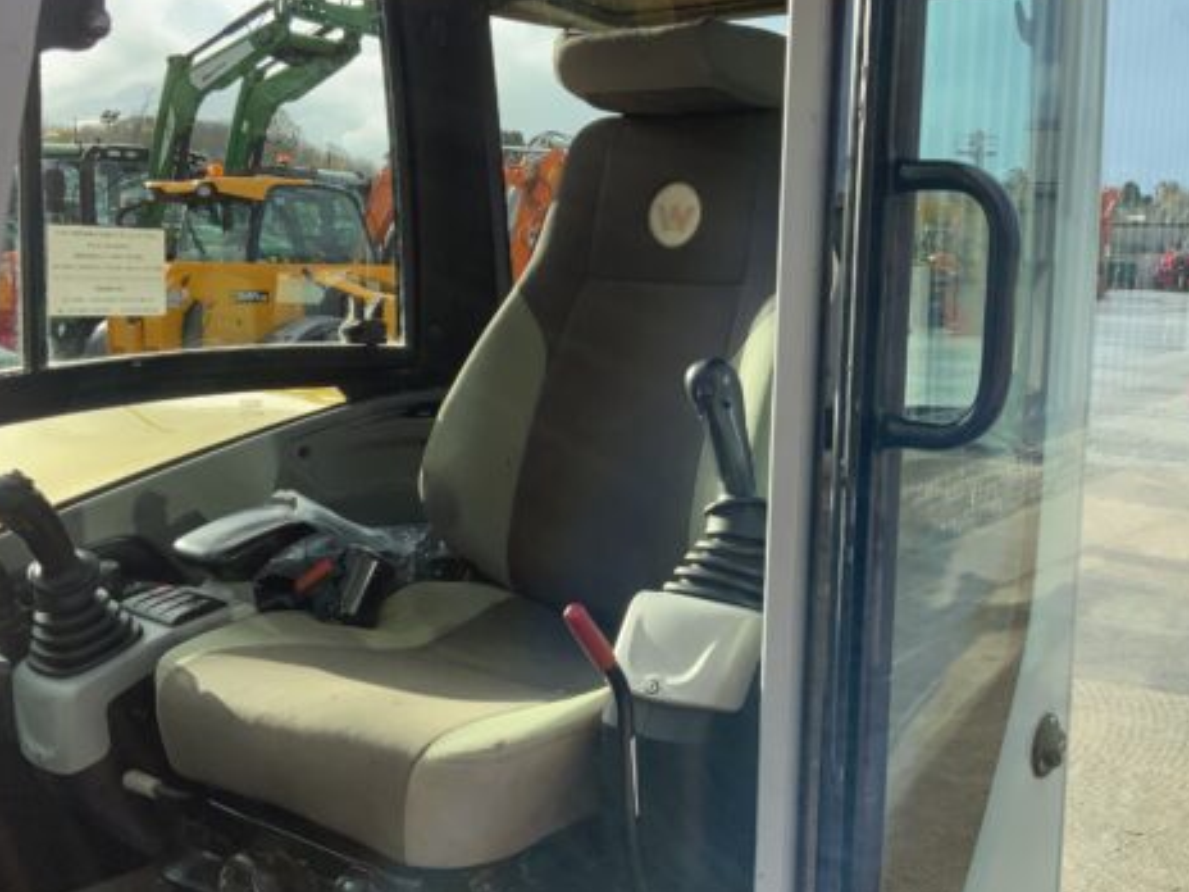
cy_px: 415
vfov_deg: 35.9
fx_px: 1374
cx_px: 674
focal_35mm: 40
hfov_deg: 46.7
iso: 16
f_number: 1.8
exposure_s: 1/683
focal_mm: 3
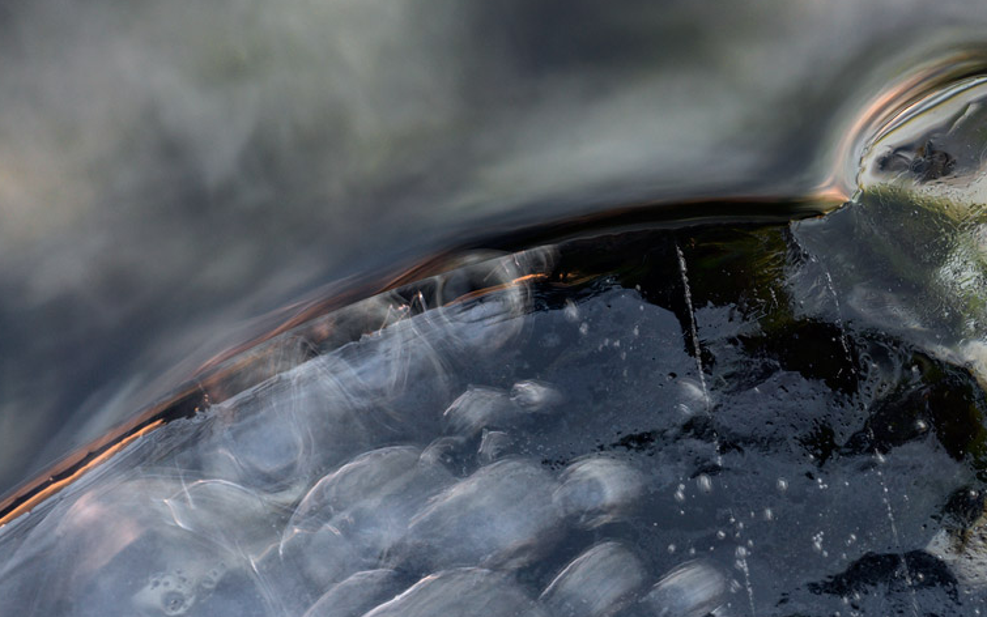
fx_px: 13074
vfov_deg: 2.7
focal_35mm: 486
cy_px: 657
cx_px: 1269
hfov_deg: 4.3
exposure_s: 1/6
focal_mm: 180
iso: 100
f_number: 16
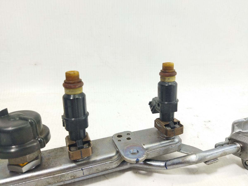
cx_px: 124
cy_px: 93
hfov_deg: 65.3
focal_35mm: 27
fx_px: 193
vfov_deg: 51.4
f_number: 1.79
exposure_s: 1/100
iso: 169
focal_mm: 4.71
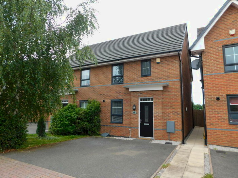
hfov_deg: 73.9
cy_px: 89
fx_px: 158
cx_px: 119
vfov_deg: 58.9
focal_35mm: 23
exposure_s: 1/500
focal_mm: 4
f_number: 3
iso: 125
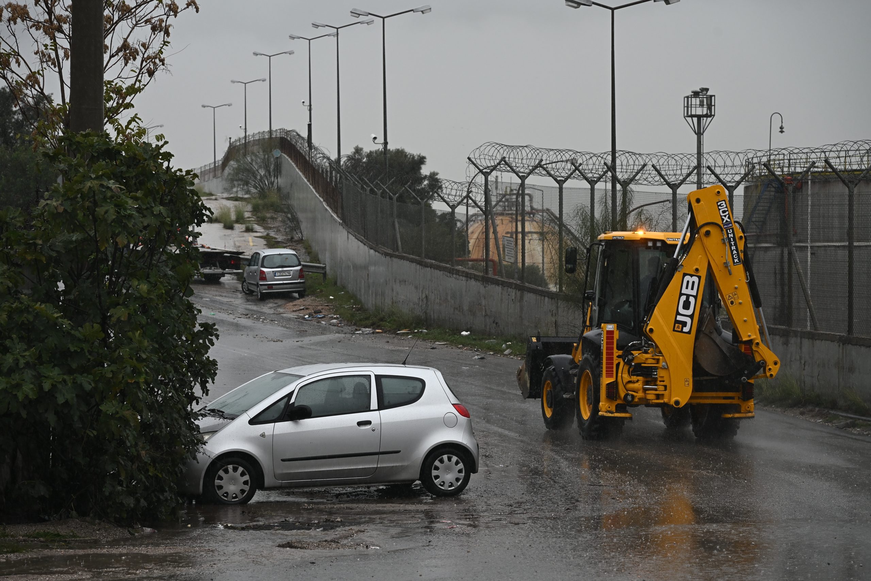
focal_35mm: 105
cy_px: 290
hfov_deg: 19.5
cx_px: 436
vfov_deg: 13.0
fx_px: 2540
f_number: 6.3
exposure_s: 1/500
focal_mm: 105
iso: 320
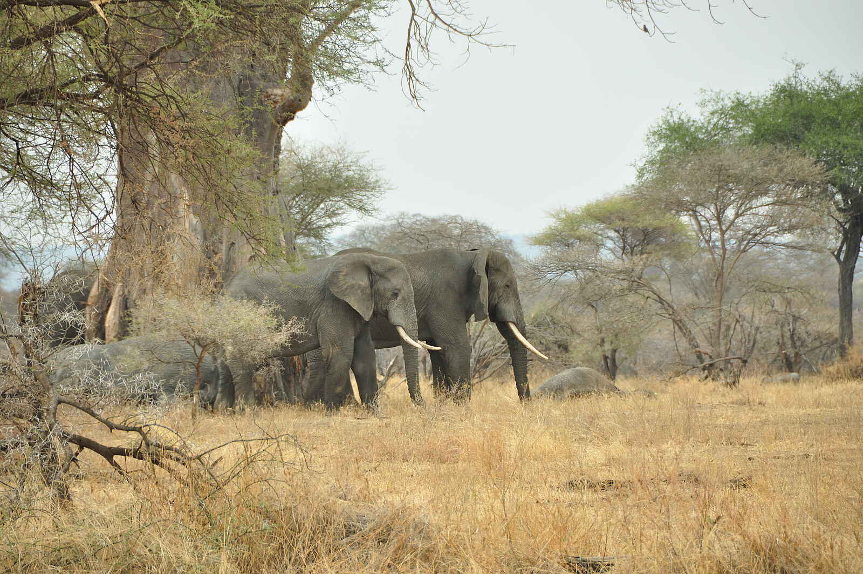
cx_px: 432
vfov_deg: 4.6
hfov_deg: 6.9
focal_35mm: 300
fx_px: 7184
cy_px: 287
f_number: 5.6
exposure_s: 1/400
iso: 200
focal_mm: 200
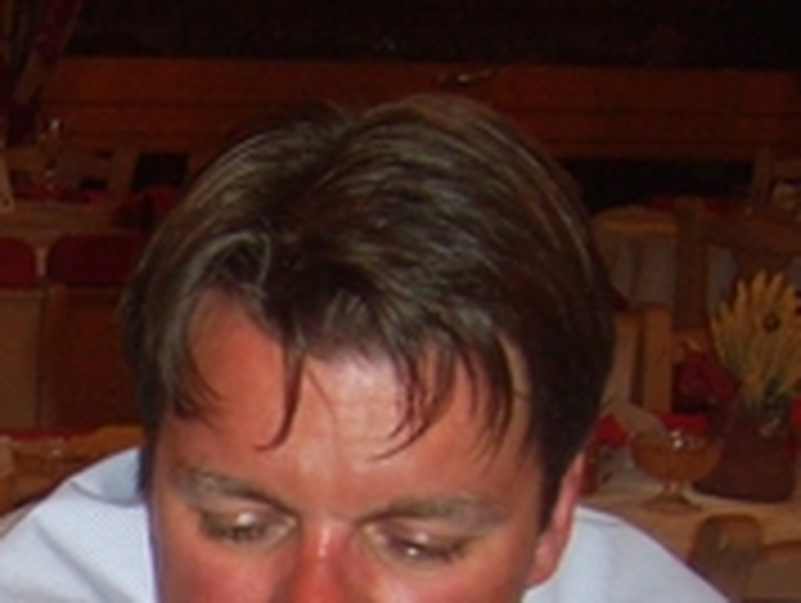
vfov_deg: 11.2
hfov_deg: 14.4
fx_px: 2966
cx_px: -392
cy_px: 904
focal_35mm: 128
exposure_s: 1/30
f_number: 2.8
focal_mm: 7.8
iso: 100
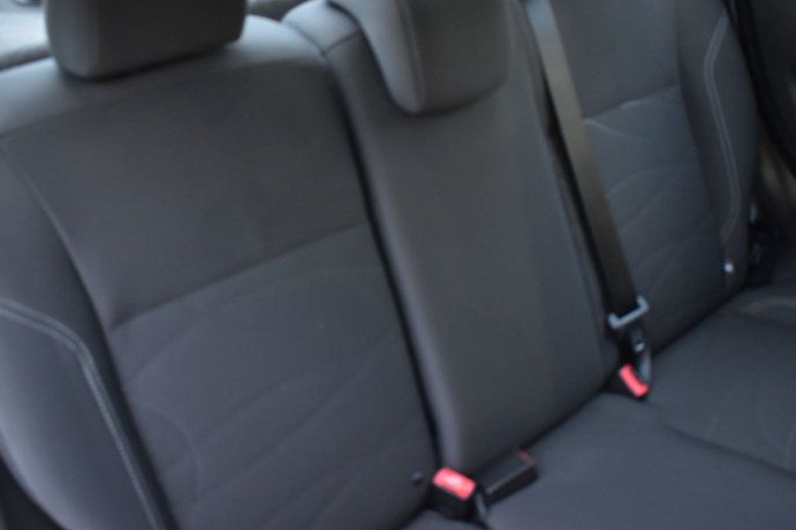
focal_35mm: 40
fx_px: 884
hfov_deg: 48.5
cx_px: 416
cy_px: 187
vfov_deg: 33.1
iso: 1600
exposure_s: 1/5
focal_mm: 18
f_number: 3.5
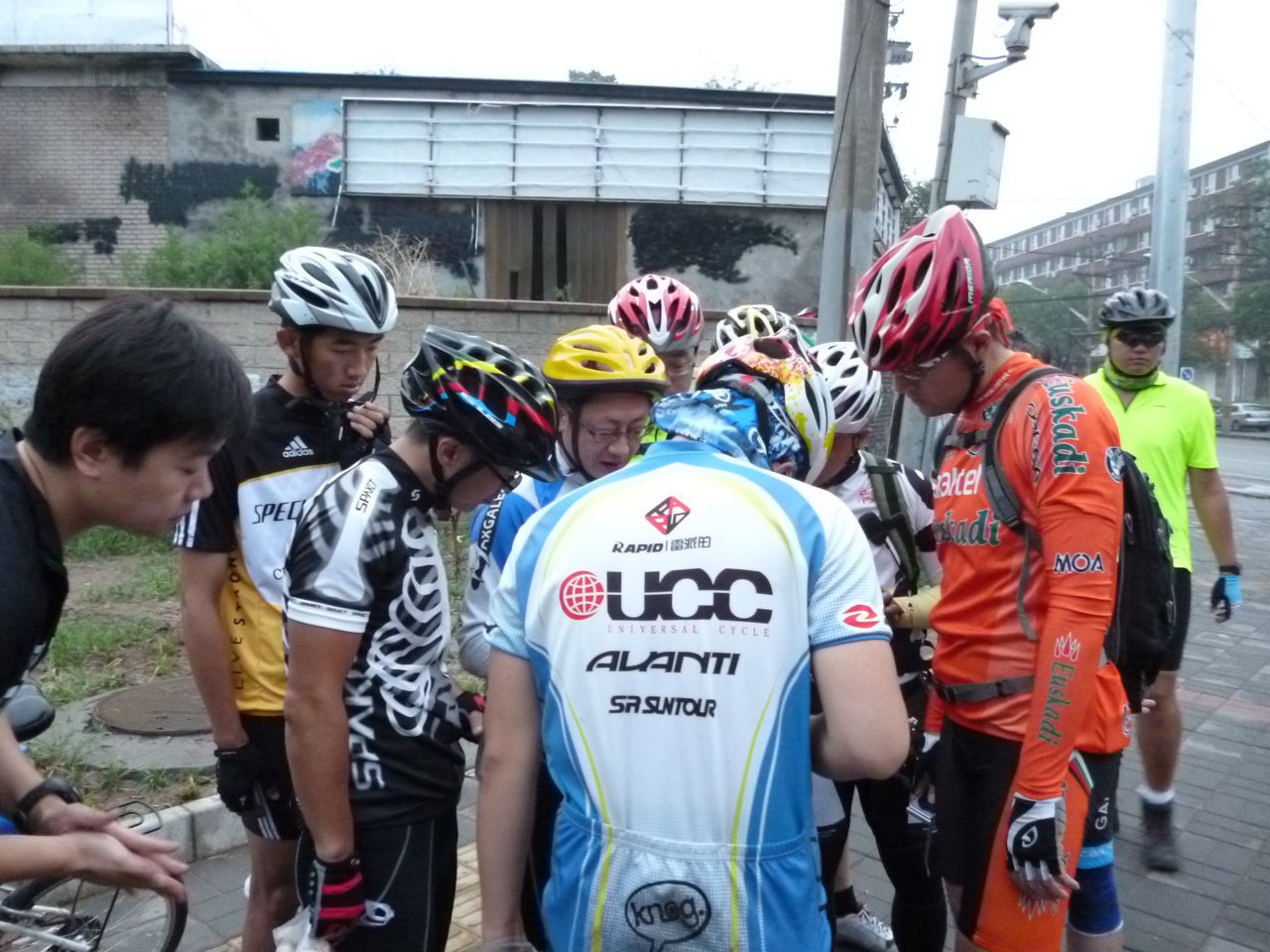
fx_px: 1027
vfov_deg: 49.7
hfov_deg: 63.4
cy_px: 476
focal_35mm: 28
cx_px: 635
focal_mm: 5
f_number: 3.1
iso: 800
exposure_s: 1/50
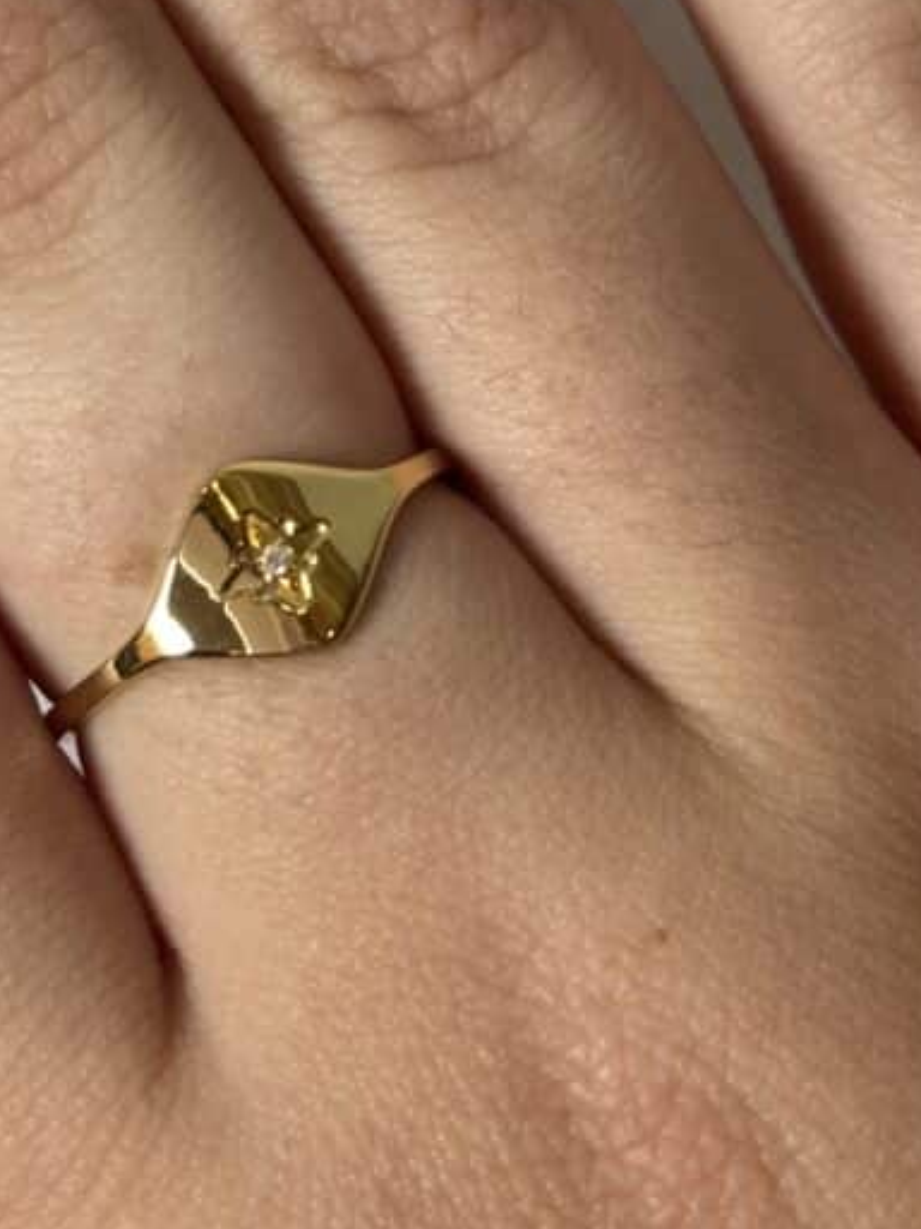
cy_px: 122
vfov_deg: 18.6
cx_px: 413
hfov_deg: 14.2
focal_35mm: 104
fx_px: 3689
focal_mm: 5.96
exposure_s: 1/100
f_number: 1.6
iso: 25
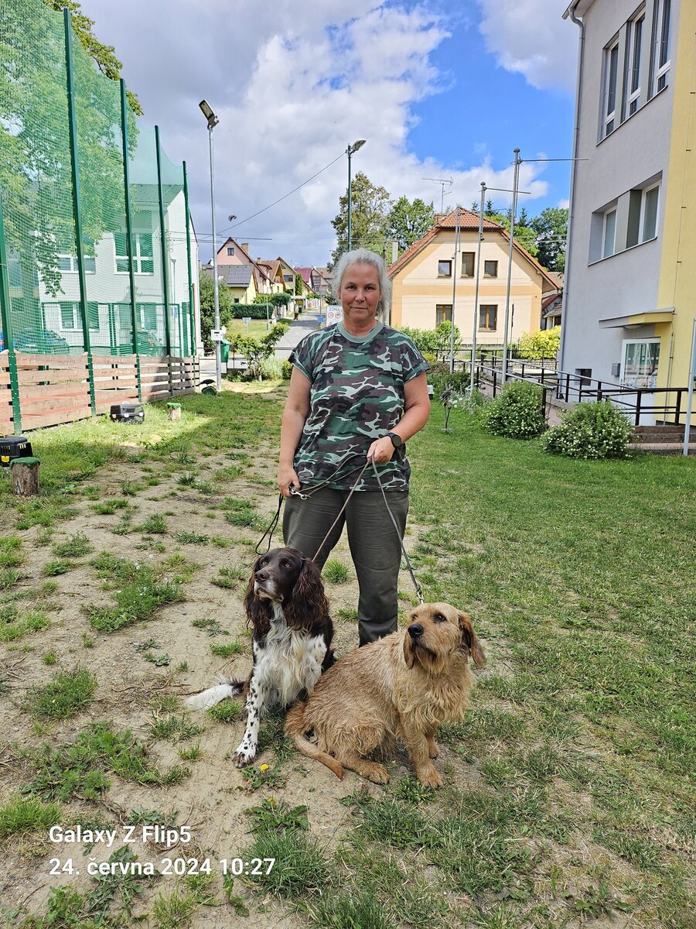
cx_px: 348
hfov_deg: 56.8
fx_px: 643
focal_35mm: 24
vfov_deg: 71.6
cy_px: 464
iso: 50
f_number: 1.8
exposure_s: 1/771
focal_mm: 5
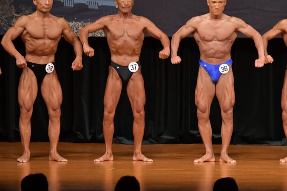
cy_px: 82
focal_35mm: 327
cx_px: 143
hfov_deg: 6.3
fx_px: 2607
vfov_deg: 4.2
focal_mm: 190
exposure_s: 1/400
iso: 5000
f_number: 5.6
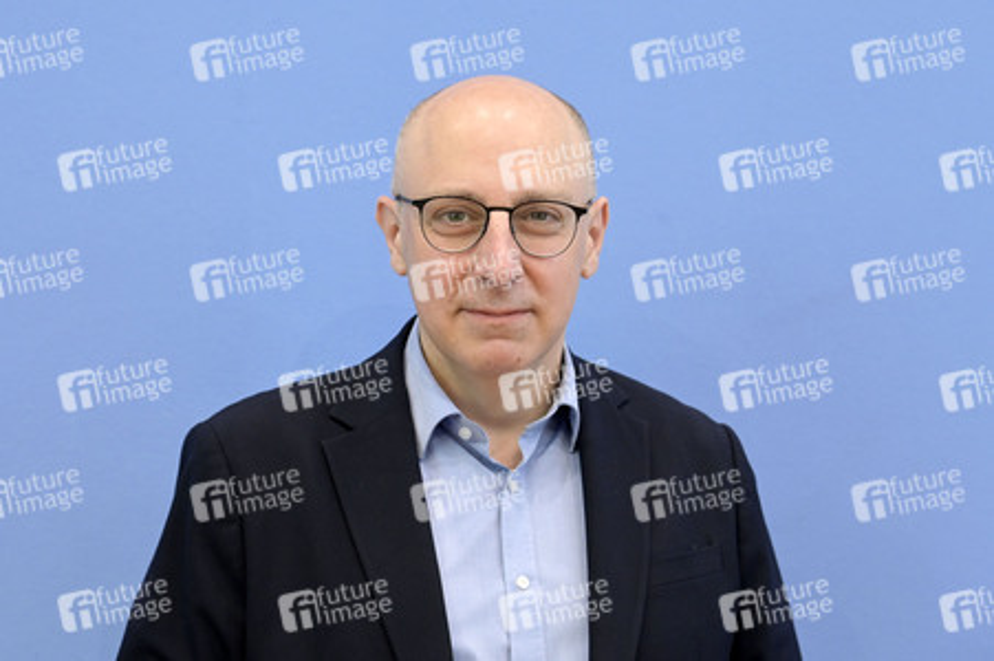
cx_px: 497
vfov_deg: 16.0
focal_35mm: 85
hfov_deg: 23.9
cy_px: 330
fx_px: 2345
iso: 4000
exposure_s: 1/400
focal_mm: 85
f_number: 4.5
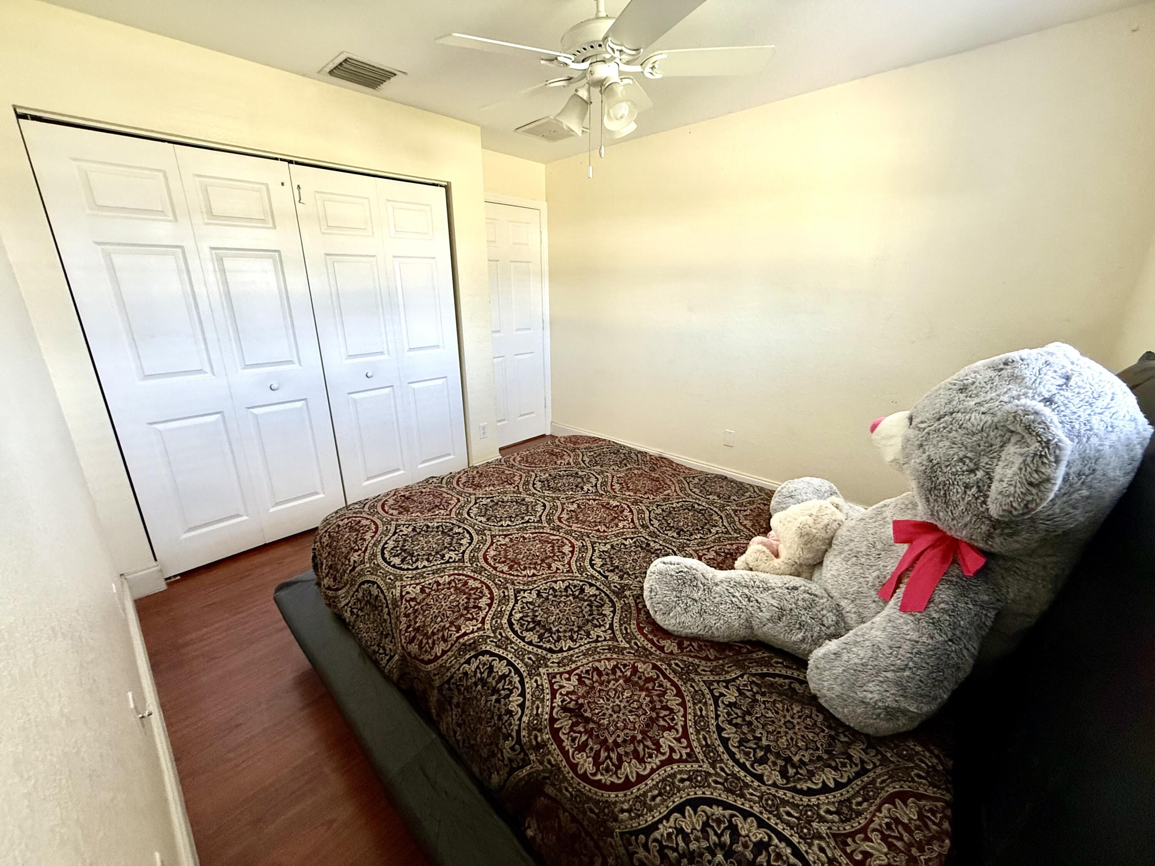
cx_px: 578
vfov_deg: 85.7
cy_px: 433
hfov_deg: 102.1
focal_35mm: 14
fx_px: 467
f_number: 2.2
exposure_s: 1/78
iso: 320
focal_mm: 2.22
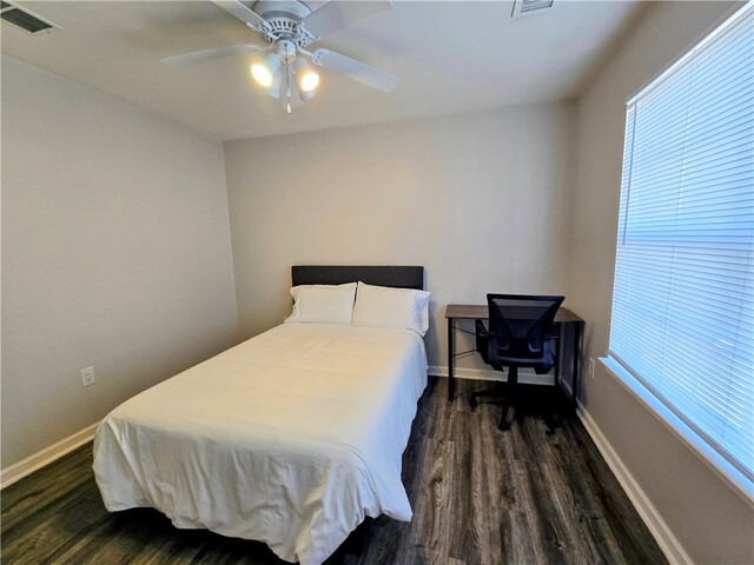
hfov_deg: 106.2
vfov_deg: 89.9
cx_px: 377
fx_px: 283
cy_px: 282
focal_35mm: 13
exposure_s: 1/120
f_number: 2.2
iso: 80
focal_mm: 2.2
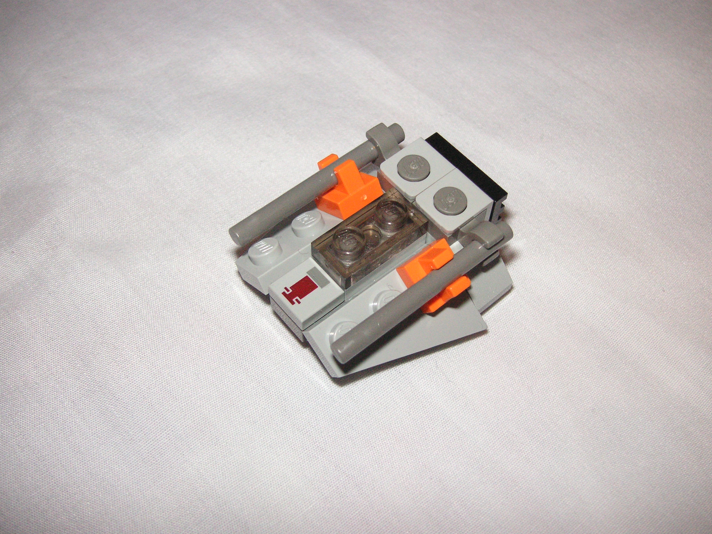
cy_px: 267
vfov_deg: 36.8
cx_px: 369
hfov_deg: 47.9
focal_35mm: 39
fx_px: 802
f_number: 6.7
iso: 160
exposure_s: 1/45
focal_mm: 6.1
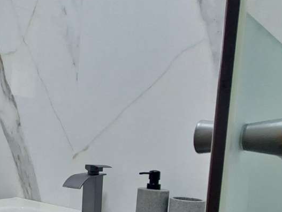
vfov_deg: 37.1
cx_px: -63
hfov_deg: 37.1
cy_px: 174
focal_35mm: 37
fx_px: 301
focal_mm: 1.74
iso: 400
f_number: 2.2
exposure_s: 1/25
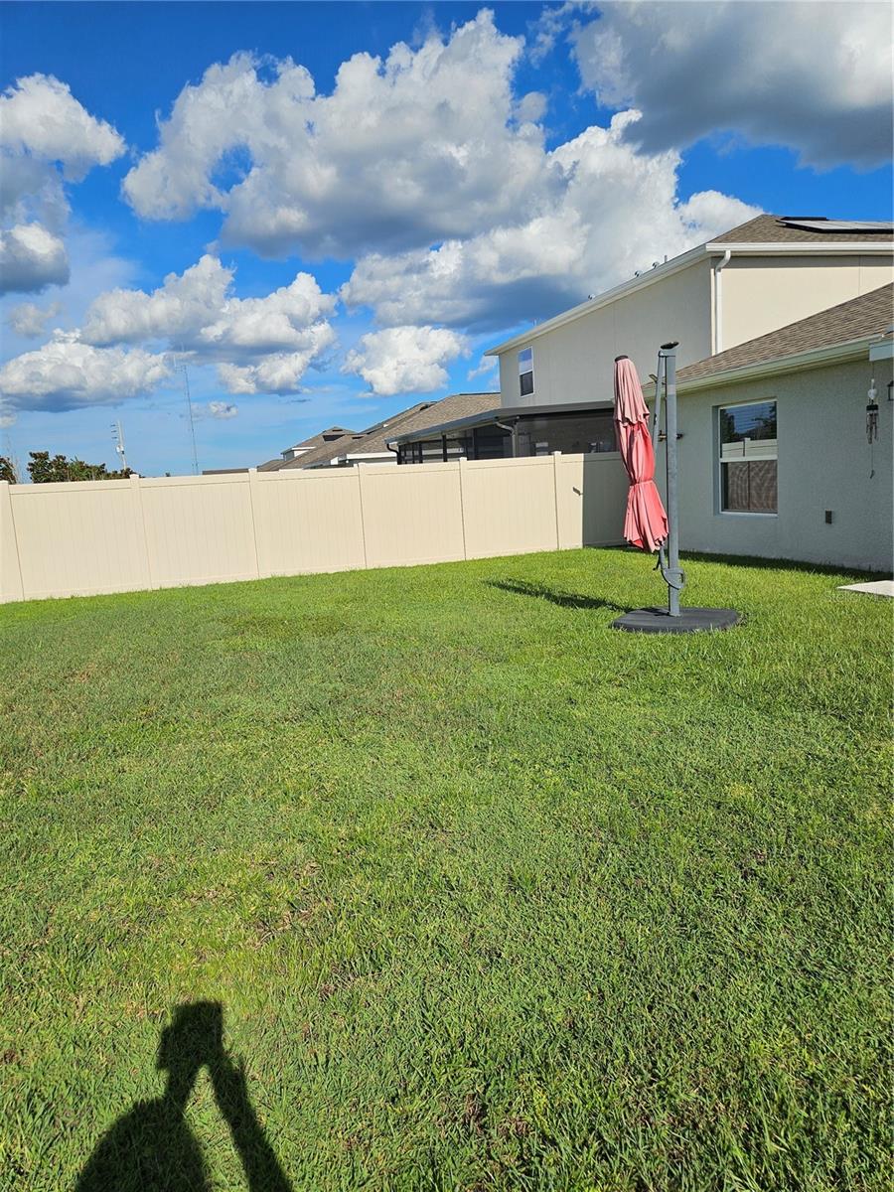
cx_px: 447
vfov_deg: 73.9
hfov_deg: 58.9
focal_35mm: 23
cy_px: 596
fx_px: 792
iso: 25
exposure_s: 1/4256
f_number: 1.8
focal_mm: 5.4
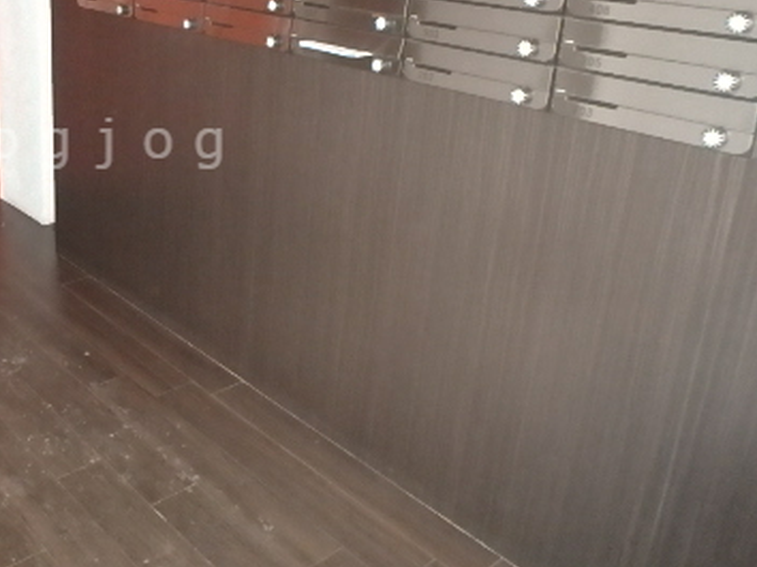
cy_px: 143
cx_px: 88
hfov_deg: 44.9
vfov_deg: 36.8
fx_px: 830
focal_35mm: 38
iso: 1600
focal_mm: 3.7
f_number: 3.5
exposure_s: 1/15
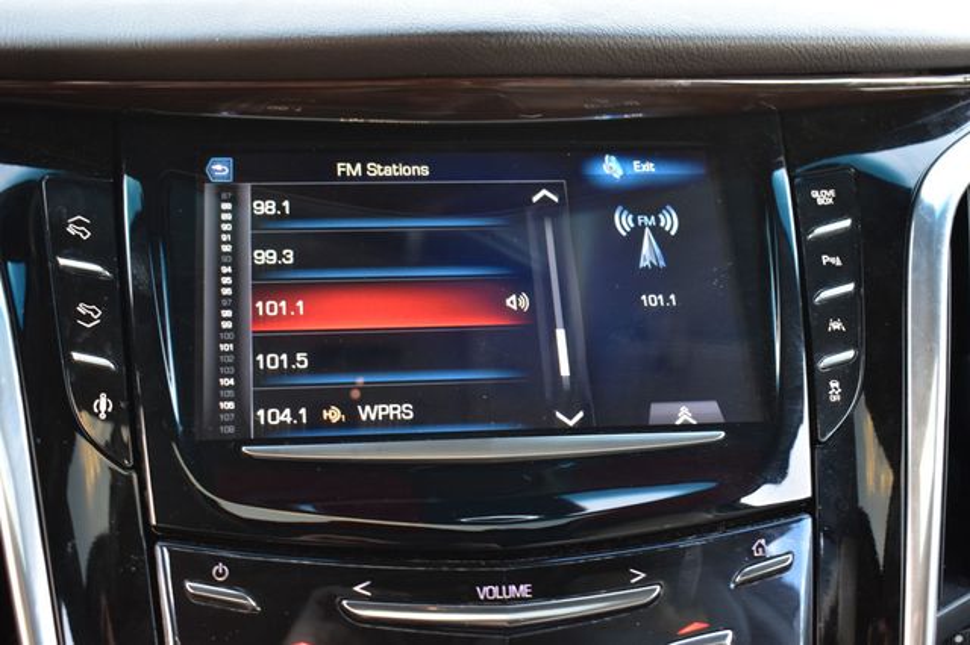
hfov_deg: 38.9
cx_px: 485
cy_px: 322
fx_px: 1373
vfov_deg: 26.5
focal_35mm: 51
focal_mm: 34
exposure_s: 1/15
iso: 900
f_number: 6.3
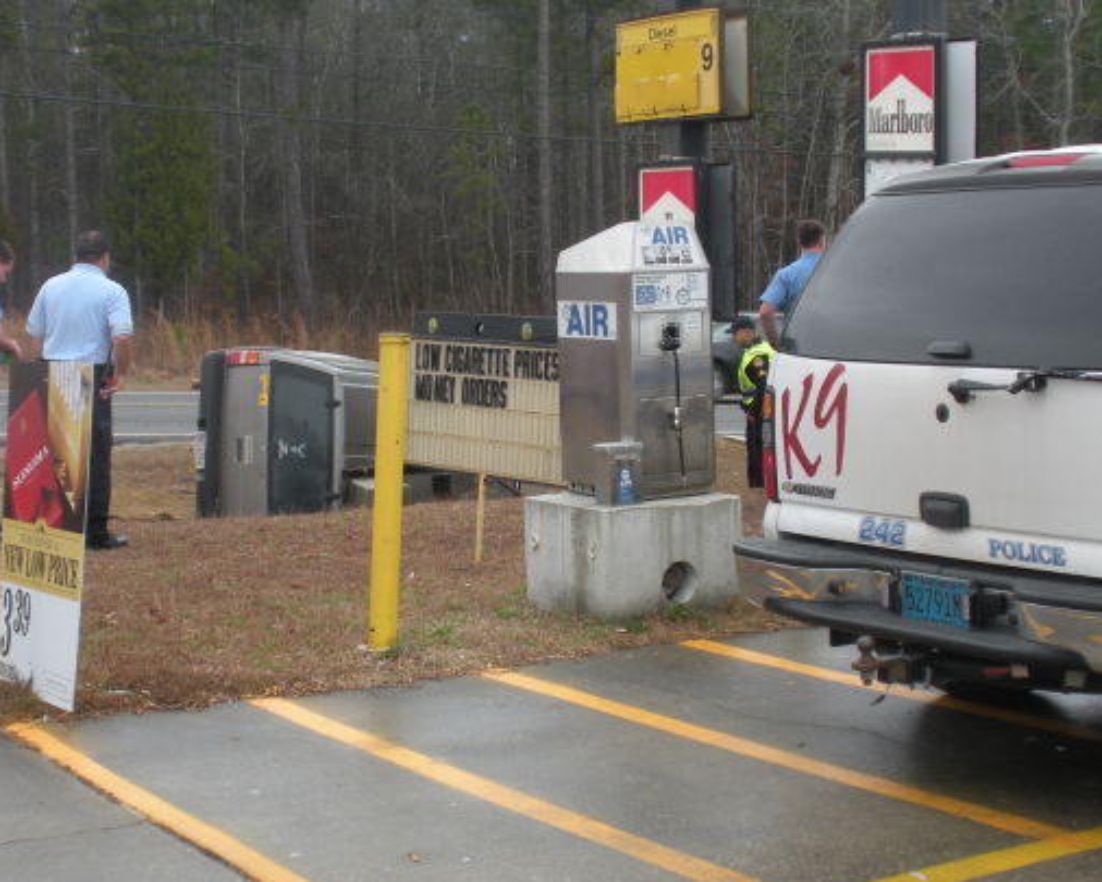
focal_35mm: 63
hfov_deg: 29.9
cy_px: 446
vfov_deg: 24.2
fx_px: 2055
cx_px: 440
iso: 64
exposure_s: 1/86.8
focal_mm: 7.7
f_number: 4
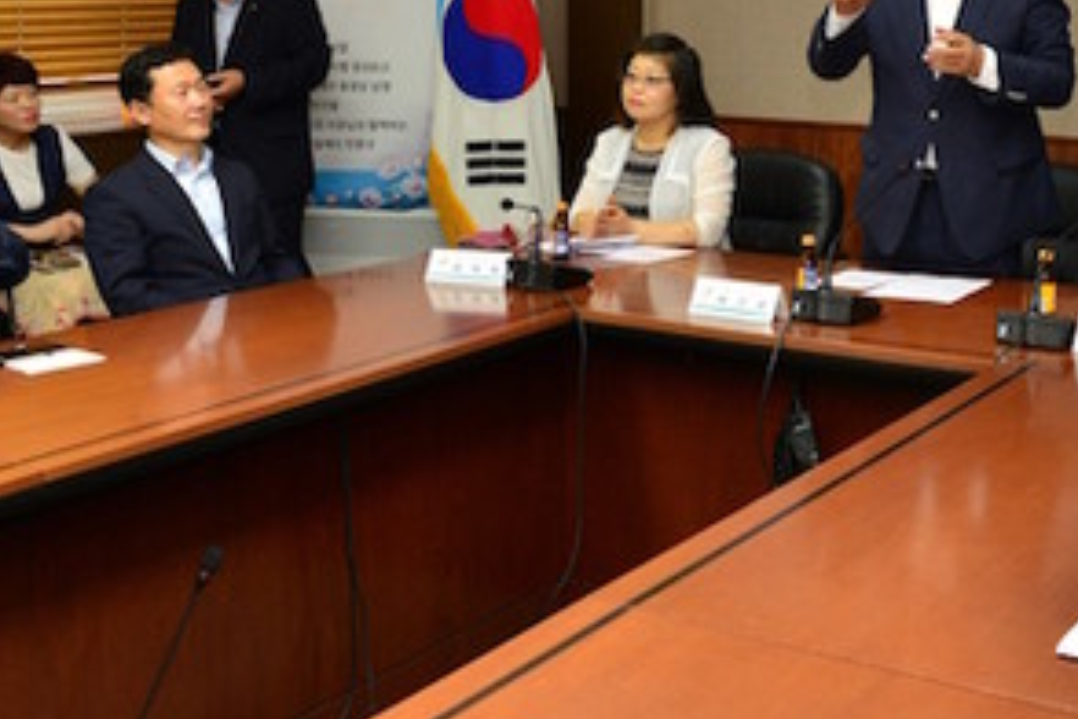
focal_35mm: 49
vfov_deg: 27.1
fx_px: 1467
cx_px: 777
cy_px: 165
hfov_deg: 39.5
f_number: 5.6
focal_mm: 24
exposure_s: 1/60
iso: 800
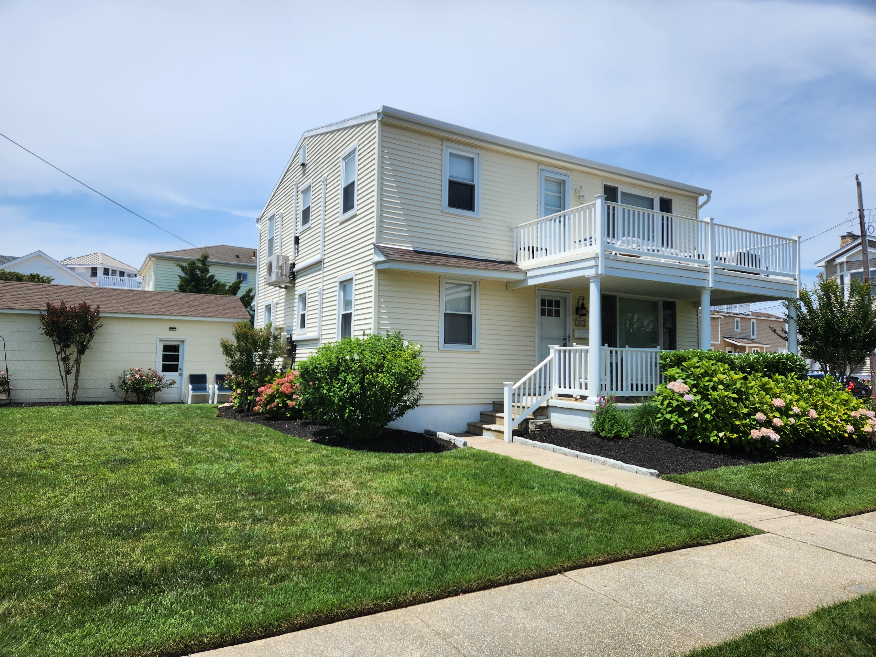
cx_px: 438
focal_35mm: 23
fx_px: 582
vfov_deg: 58.9
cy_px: 328
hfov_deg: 73.9
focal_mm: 5.4
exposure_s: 1/3050
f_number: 1.8
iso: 20
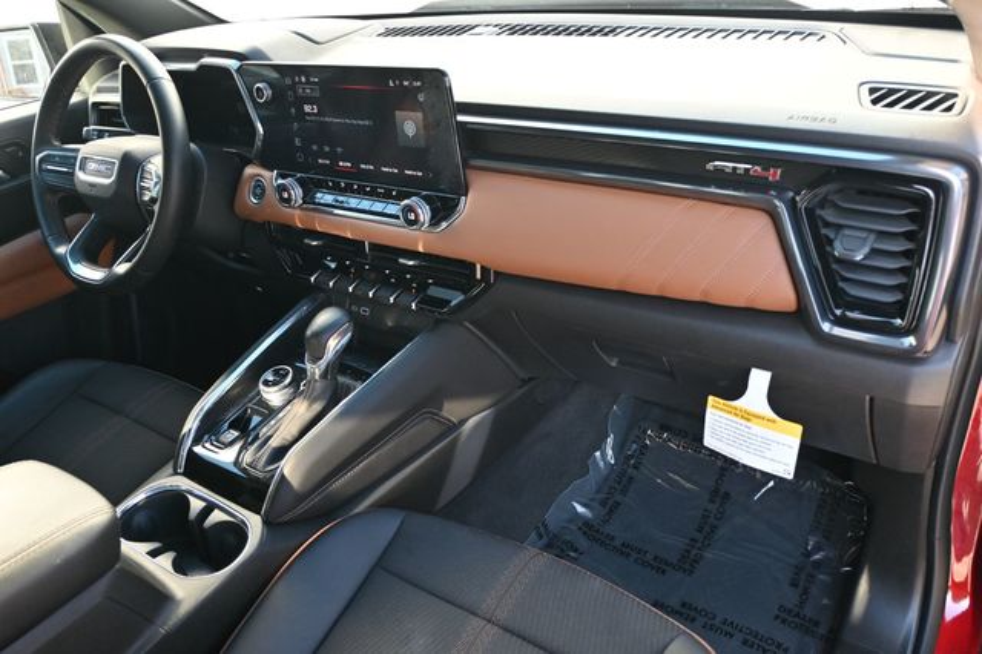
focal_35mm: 29
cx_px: 491
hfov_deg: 63.2
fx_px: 797
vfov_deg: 44.6
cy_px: 327
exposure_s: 1/125
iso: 560
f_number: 3.8
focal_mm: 19.5
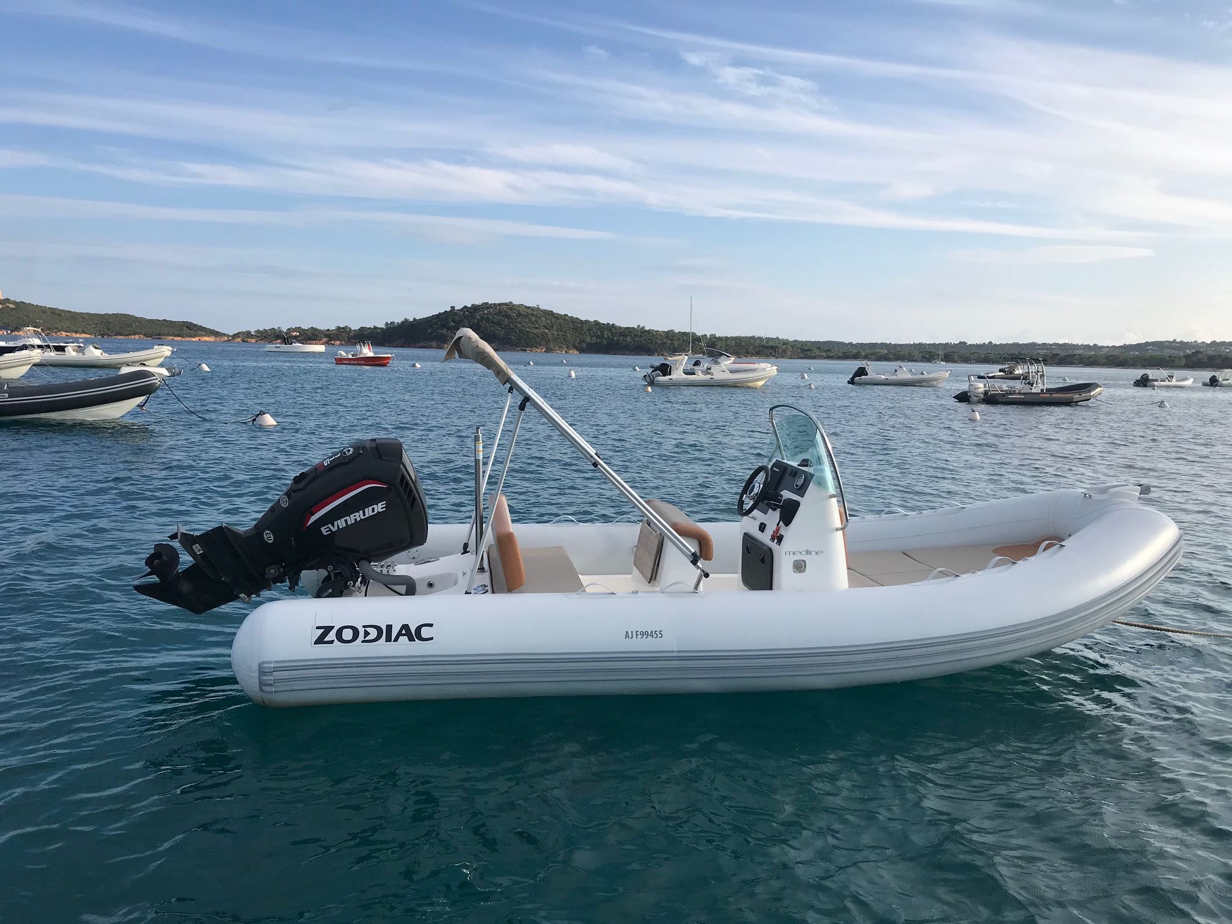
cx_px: 616
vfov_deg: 49.7
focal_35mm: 28
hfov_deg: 63.4
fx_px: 997
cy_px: 462
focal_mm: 3.99
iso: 20
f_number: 1.8
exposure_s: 1/2283
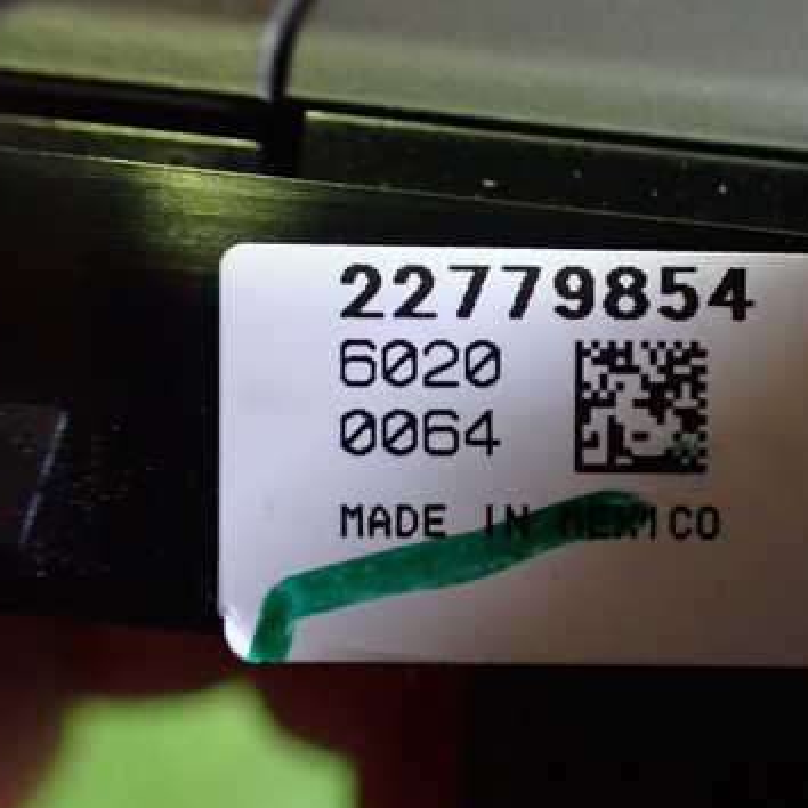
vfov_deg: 37.6
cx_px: 648
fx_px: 1188
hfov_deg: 36.3
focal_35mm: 45
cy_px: 399
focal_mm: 5.4
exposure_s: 1/40
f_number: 2.3
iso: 800
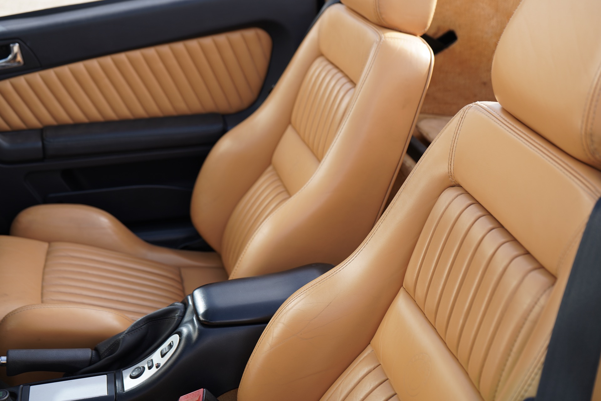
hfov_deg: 39.6
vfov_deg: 27.0
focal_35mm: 50
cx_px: 300
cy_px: 200
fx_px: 835
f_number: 5
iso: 100
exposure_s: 1/160
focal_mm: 50
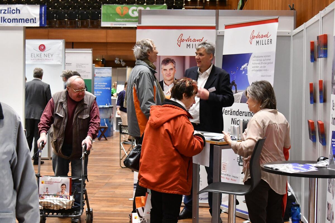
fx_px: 530
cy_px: 112
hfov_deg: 35.1
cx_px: 168
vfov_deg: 23.8
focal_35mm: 57
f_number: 4.5
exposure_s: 1/80
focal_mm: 38
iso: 4000
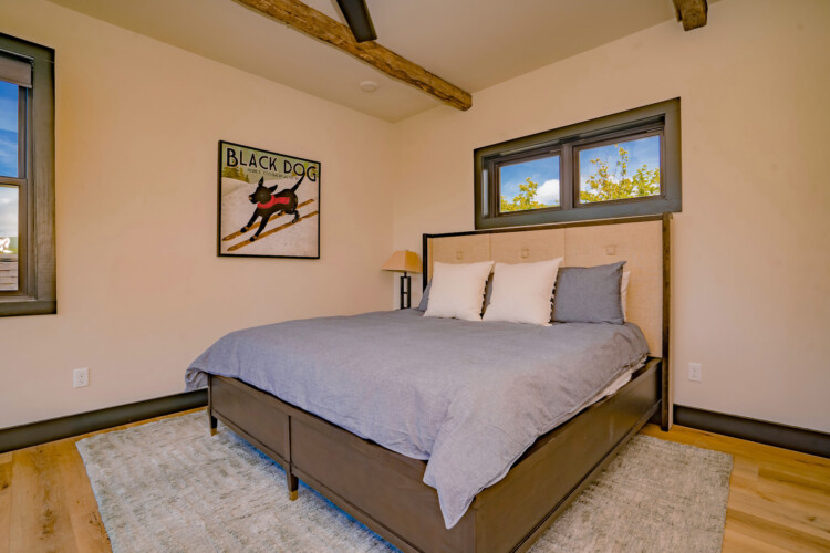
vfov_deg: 73.7
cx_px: 415
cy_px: 276
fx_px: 369
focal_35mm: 16
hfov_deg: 96.7
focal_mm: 16
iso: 250
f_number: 8
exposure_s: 1/200
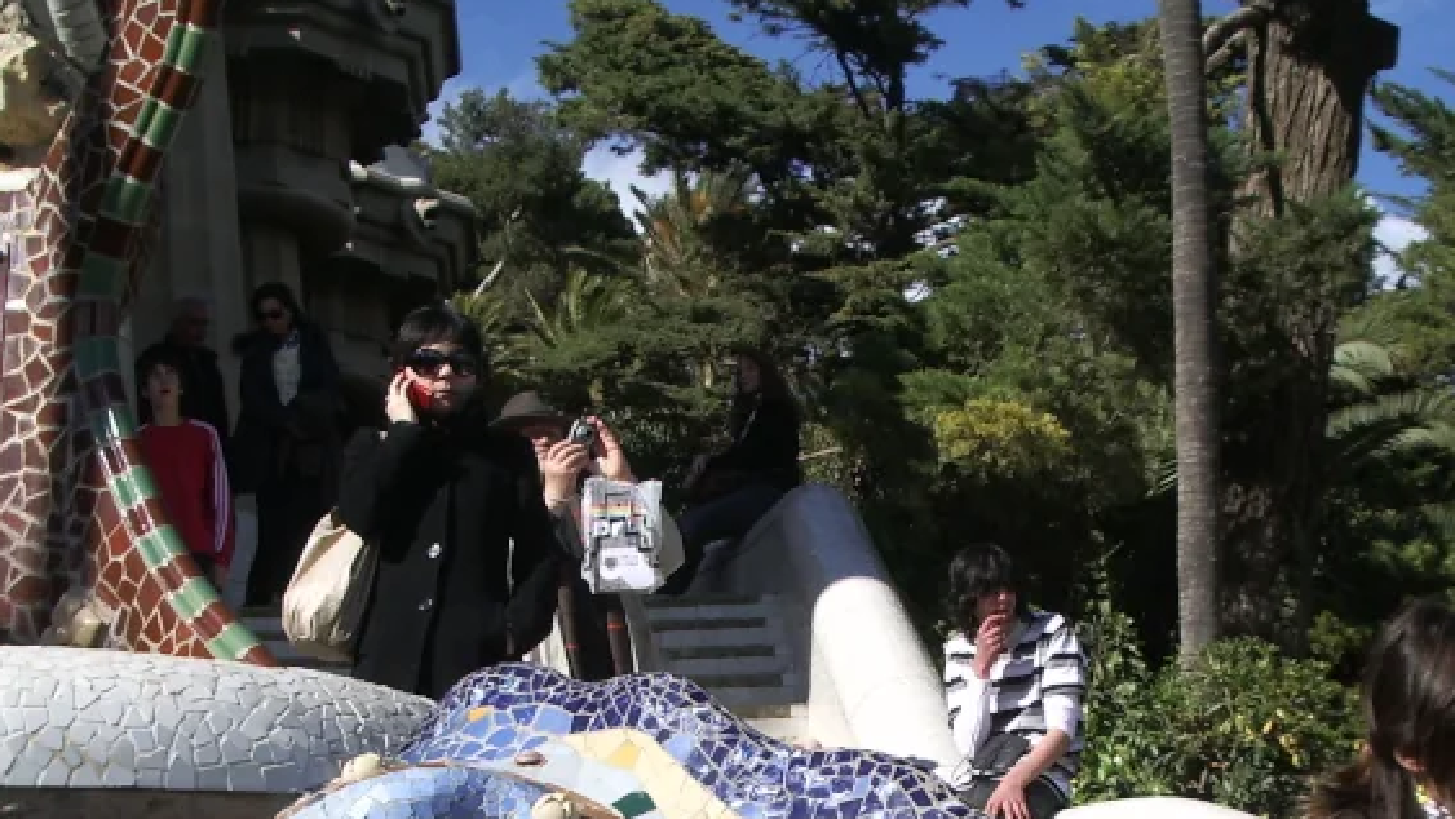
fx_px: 2508
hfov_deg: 32.3
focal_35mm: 65
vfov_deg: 18.0
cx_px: 814
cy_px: 840
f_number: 4.3
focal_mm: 5.8
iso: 50
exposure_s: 1/640
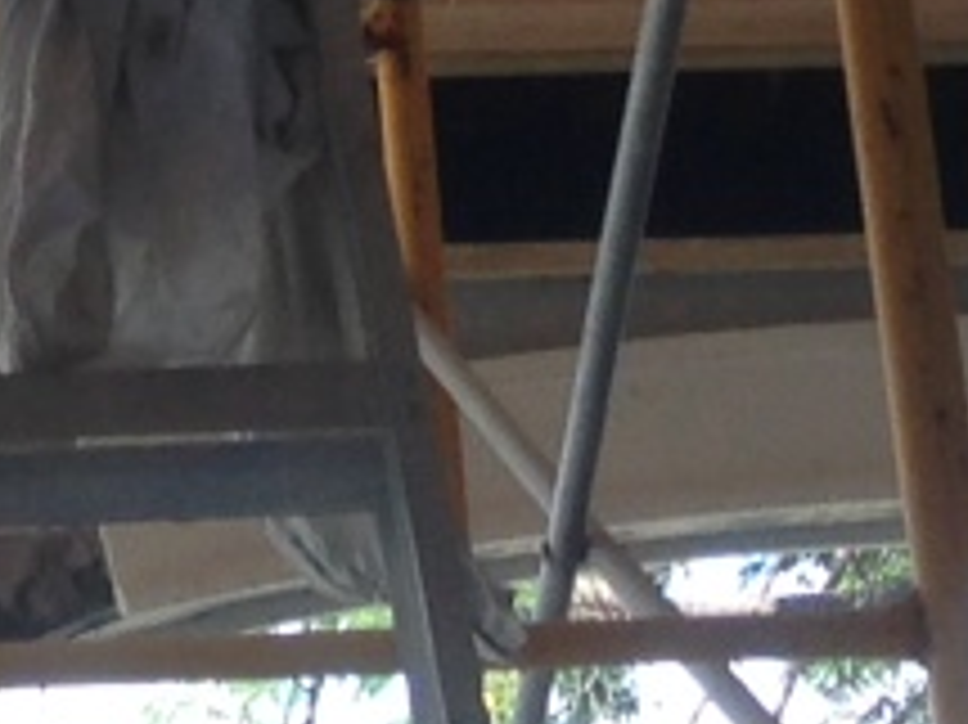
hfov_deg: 7.8
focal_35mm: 251
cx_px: -468
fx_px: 7015
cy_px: -1754
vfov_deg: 5.4
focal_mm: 4.13
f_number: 2.4
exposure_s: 1/212
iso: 50
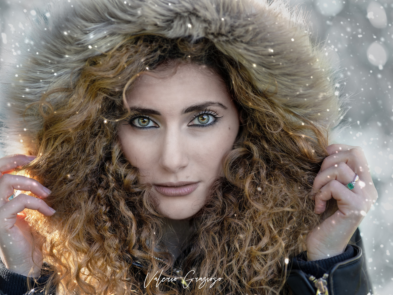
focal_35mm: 93
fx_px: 1056
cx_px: 188
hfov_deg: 21.1
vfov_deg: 15.9
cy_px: 146
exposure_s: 1/160
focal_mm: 85
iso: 100
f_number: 2.5
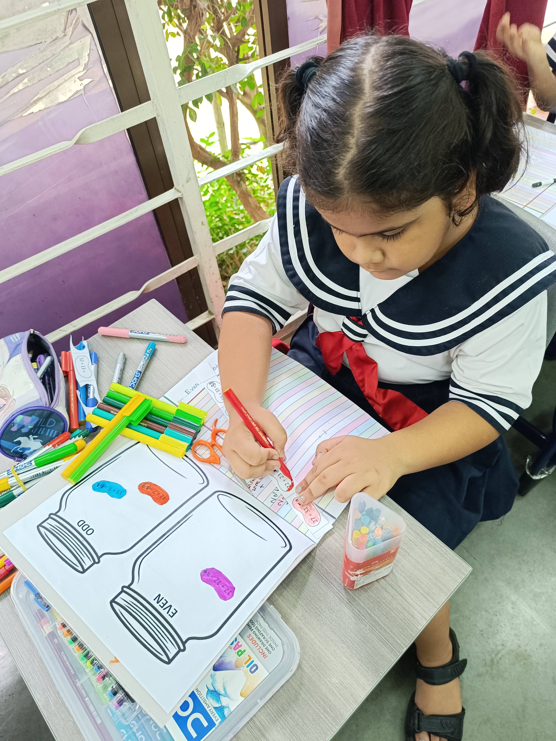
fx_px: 514
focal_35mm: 24
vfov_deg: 71.6
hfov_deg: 56.8
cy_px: 370
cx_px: 278
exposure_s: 1/50
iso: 1033
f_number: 1.65
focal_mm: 6.14
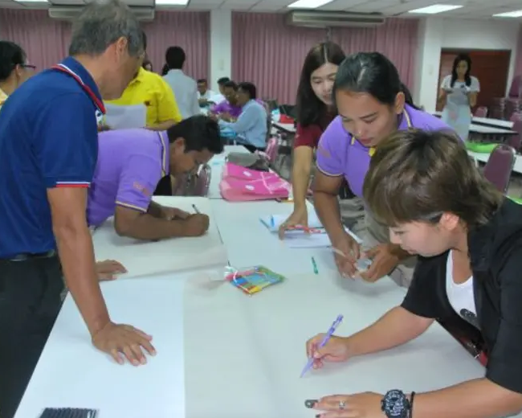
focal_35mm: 36
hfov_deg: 50.7
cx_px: 234
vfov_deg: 41.6
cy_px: 209
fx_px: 549
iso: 800
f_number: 5
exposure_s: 1/100
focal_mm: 21
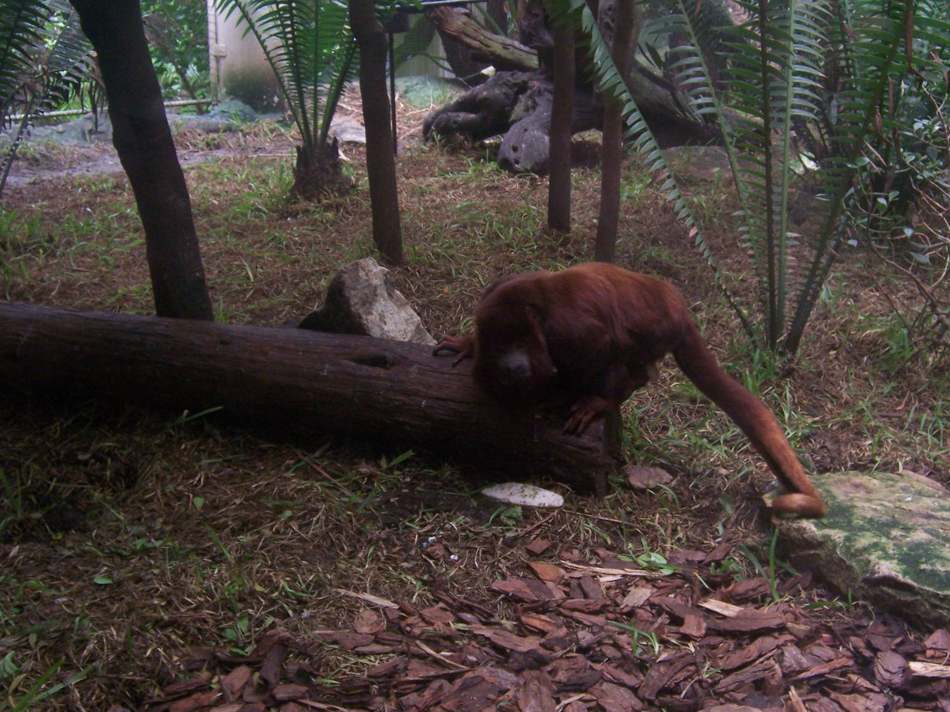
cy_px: 351
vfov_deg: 35.1
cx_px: 484
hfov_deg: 45.8
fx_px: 1125
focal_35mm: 41
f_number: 4
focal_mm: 6.7
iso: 140
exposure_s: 1/30
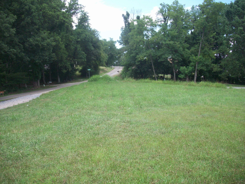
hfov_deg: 50.1
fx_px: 262
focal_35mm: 37
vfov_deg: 38.7
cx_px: 122
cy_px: 92
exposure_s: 1/454
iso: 80
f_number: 2.8
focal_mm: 6.2
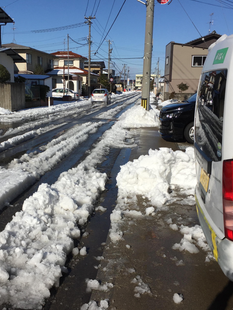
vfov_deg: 47.9
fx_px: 350
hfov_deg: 36.6
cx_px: 89
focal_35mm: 39
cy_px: 155
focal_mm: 4.15
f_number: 2.2
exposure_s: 1/5650
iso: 32
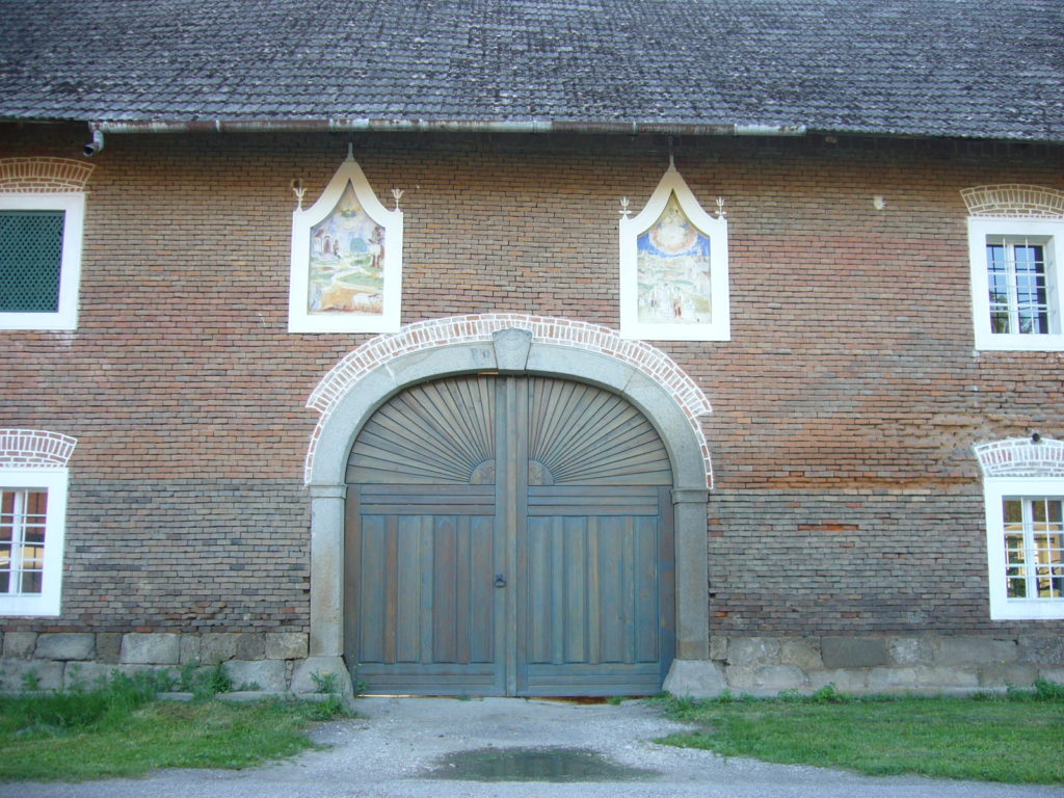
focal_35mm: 35
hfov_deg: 52.6
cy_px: 399
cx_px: 532
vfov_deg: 40.7
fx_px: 1076
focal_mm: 5.8
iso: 80
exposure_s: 1/60
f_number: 2.8
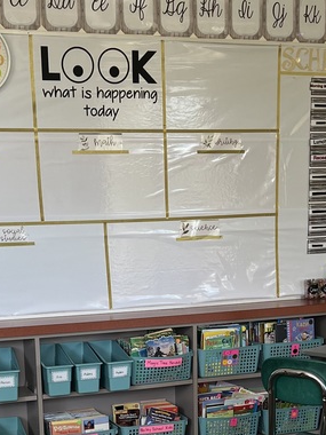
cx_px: 154
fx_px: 879
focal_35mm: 70
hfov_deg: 21.0
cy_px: 401
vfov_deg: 26.7
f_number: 1.5
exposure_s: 1/121
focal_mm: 5.7
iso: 80
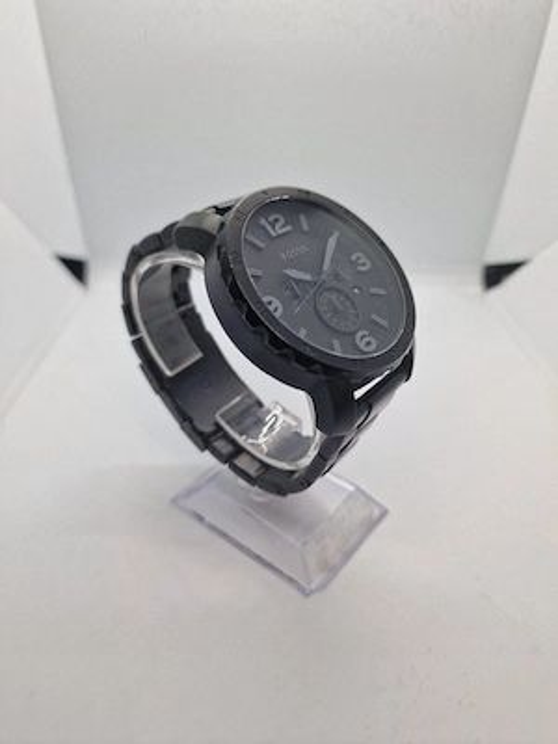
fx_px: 494
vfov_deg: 73.9
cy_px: 372
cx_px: 279
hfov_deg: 58.9
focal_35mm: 23
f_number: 1.8
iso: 50
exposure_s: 1/182
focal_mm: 6.4
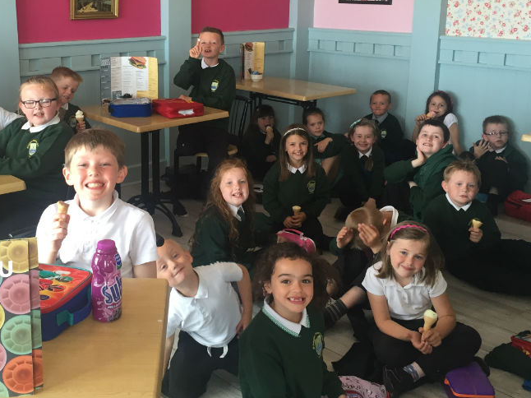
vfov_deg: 32.6
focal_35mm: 44
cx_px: 198
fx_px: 675
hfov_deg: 42.6
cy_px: 135
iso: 40
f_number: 2.2
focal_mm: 4.15
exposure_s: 1/40
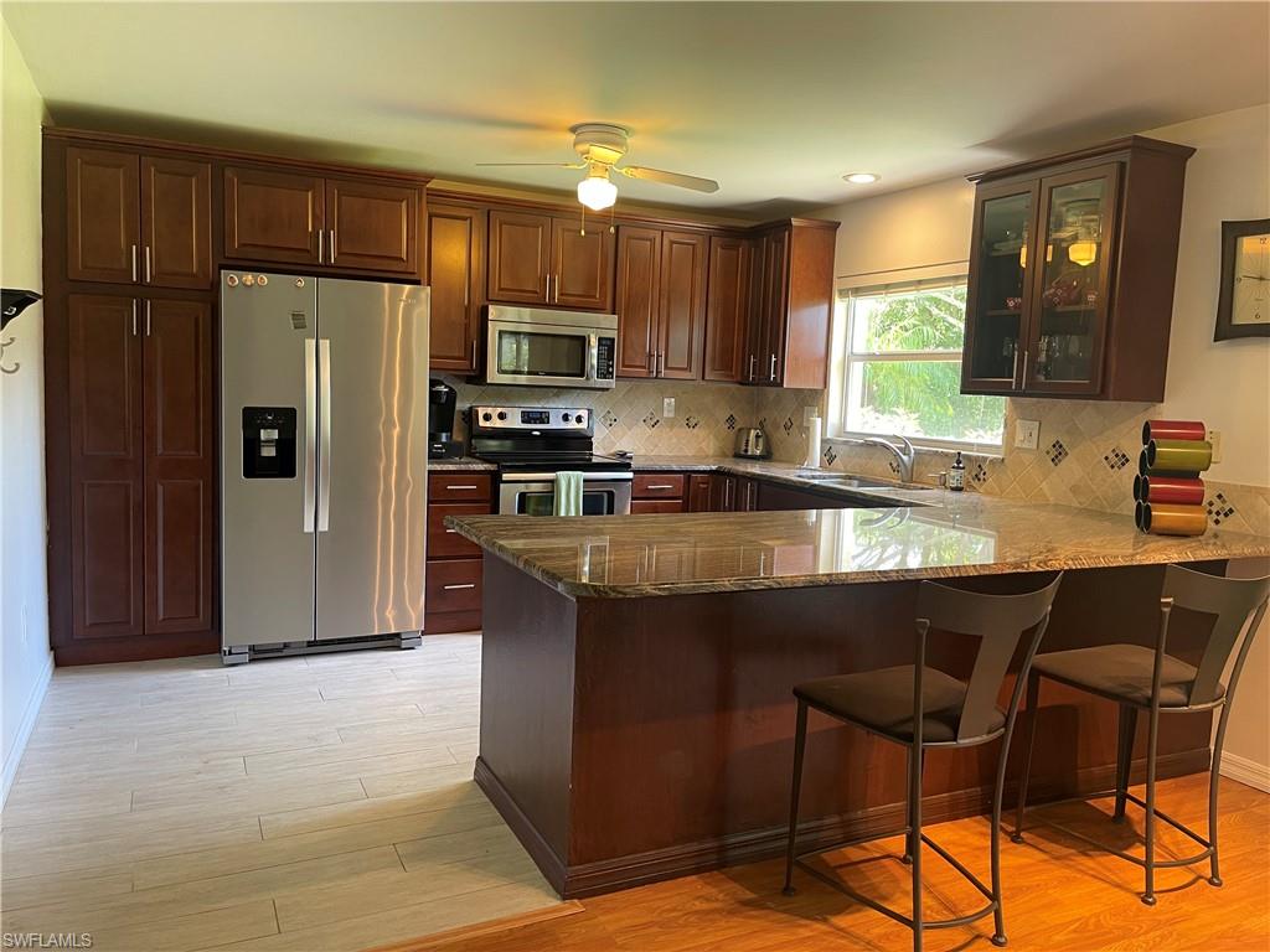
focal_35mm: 25
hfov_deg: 69.4
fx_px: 917
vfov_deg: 54.9
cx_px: 635
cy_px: 476
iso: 200
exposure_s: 1/60
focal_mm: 5.1
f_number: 1.6
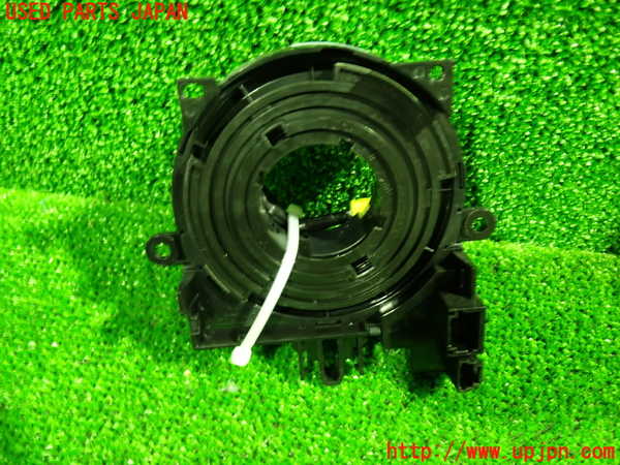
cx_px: 310
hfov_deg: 60.0
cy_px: 232
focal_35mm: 30
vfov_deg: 46.8
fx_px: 537
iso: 800
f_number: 2.3
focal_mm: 5.4
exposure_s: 1/10
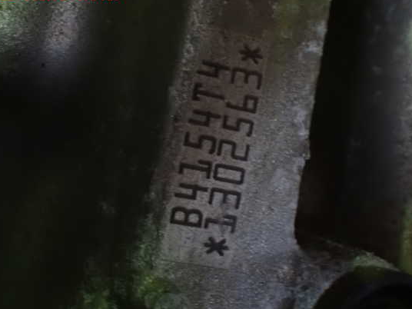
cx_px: 209
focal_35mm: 112
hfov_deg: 17.6
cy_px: 158
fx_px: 1333
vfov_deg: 13.2
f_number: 4.9
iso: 1600
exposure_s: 1/8
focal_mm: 18
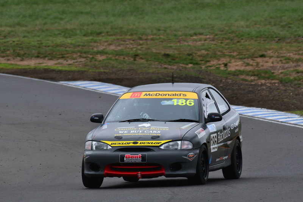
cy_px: 101
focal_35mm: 750
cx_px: 152
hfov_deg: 2.7
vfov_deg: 1.8
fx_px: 6314
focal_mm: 500
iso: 640
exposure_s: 1/640
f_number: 13
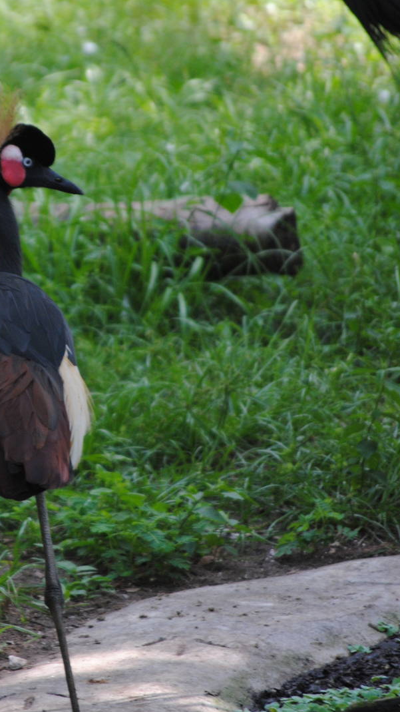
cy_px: 356
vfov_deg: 4.6
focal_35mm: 471
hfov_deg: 2.6
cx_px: 5
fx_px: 8885
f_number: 5.6
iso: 400
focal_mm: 200
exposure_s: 1/200
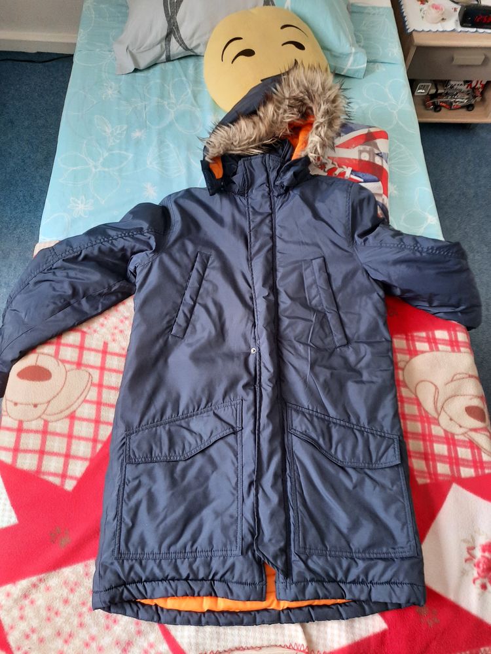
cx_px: 246
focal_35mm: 25
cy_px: 327
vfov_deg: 69.4
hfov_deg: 54.9
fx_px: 473
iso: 250
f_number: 2
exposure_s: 1/33
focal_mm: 4.6
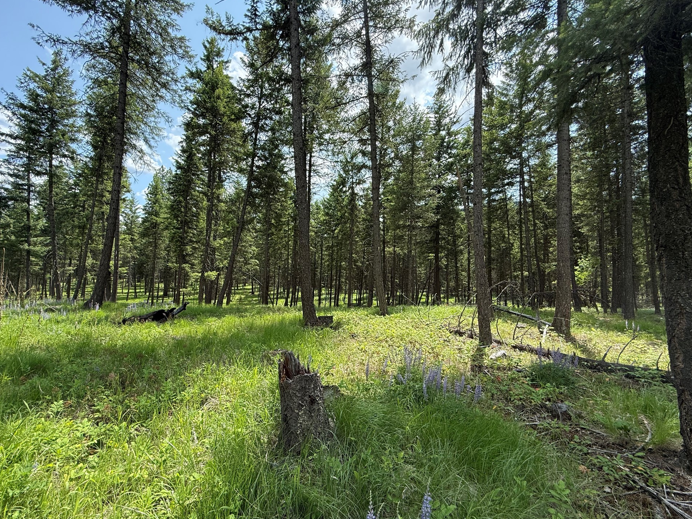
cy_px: 262
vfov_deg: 81.8
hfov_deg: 98.1
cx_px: 332
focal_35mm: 15
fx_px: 300
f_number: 2.2
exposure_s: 1/760
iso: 64
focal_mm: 2.22
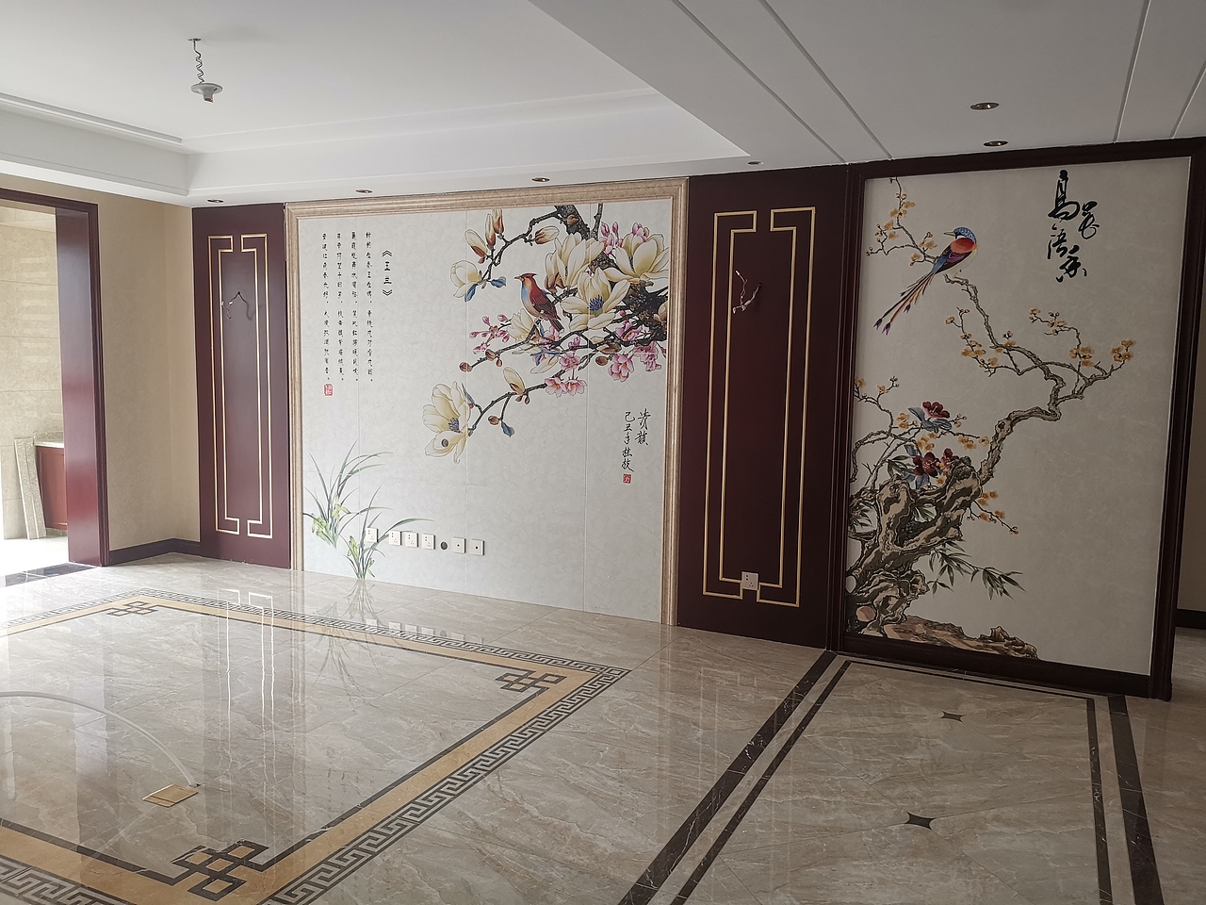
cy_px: 452
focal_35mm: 27
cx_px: 603
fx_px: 941
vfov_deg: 51.4
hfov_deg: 65.3
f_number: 1.8
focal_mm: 4.75
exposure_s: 1/100
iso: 125
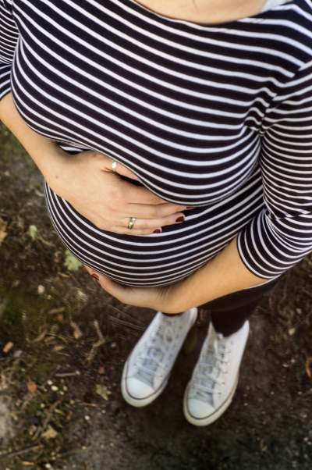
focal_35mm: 75
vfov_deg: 27.0
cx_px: 156
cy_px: 235
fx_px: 977
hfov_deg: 18.1
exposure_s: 1/60
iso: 800
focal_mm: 50
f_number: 5
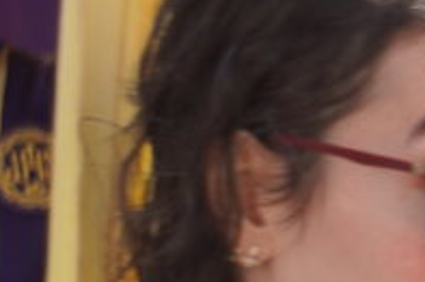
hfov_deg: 2.5
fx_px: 9425
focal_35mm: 799
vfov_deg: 1.7
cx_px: 1299
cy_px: 513
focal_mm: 82
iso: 100
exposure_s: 1/200
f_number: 5.6
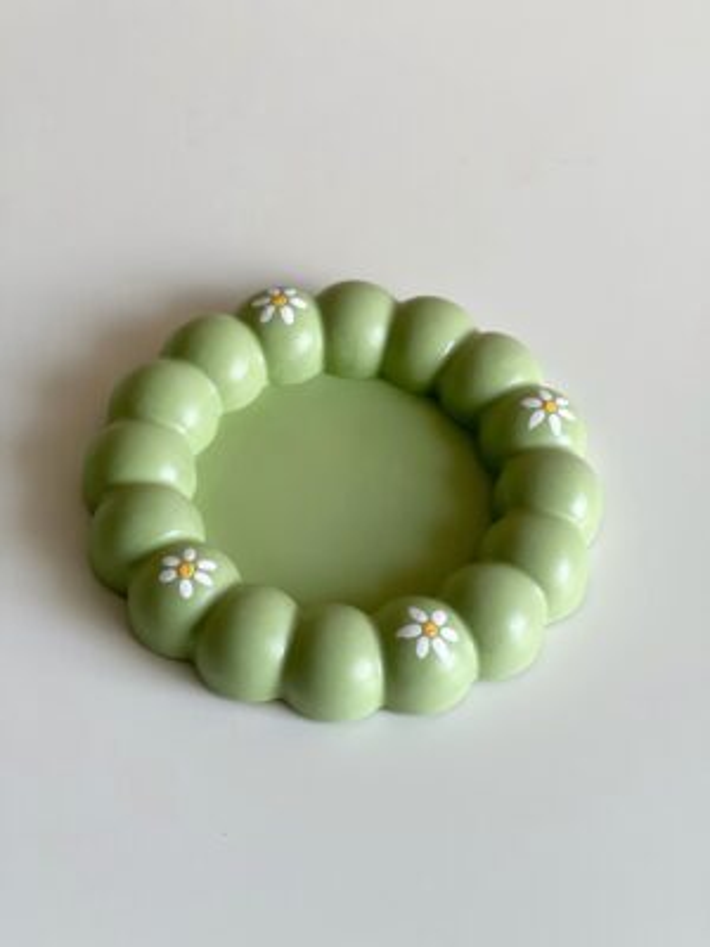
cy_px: 474
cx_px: 355
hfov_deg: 19.1
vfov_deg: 25.3
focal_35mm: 77
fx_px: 2106
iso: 125
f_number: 2.8
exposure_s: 1/121
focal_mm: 9
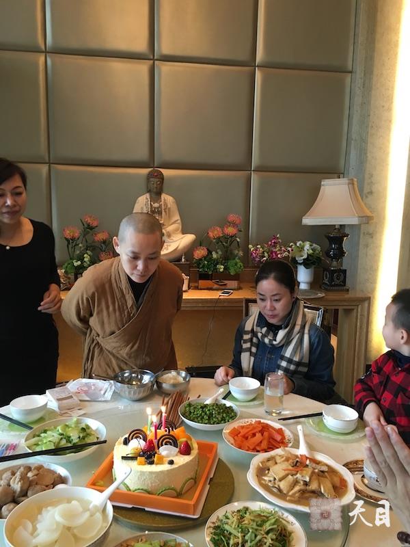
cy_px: 274
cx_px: 205
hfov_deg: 48.2
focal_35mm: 29
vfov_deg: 61.7
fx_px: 458
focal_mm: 4.15
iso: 125
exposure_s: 1/33
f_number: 2.2
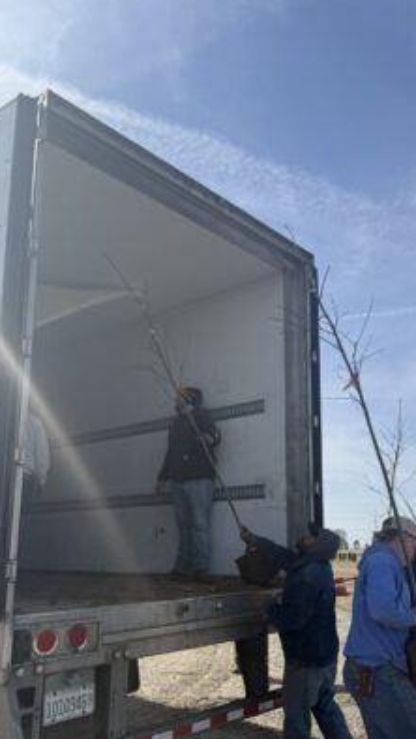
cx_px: 270
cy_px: 425
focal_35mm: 31
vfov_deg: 62.3
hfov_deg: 37.5
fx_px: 607
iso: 80
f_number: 1.78
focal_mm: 6.76
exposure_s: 1/6173
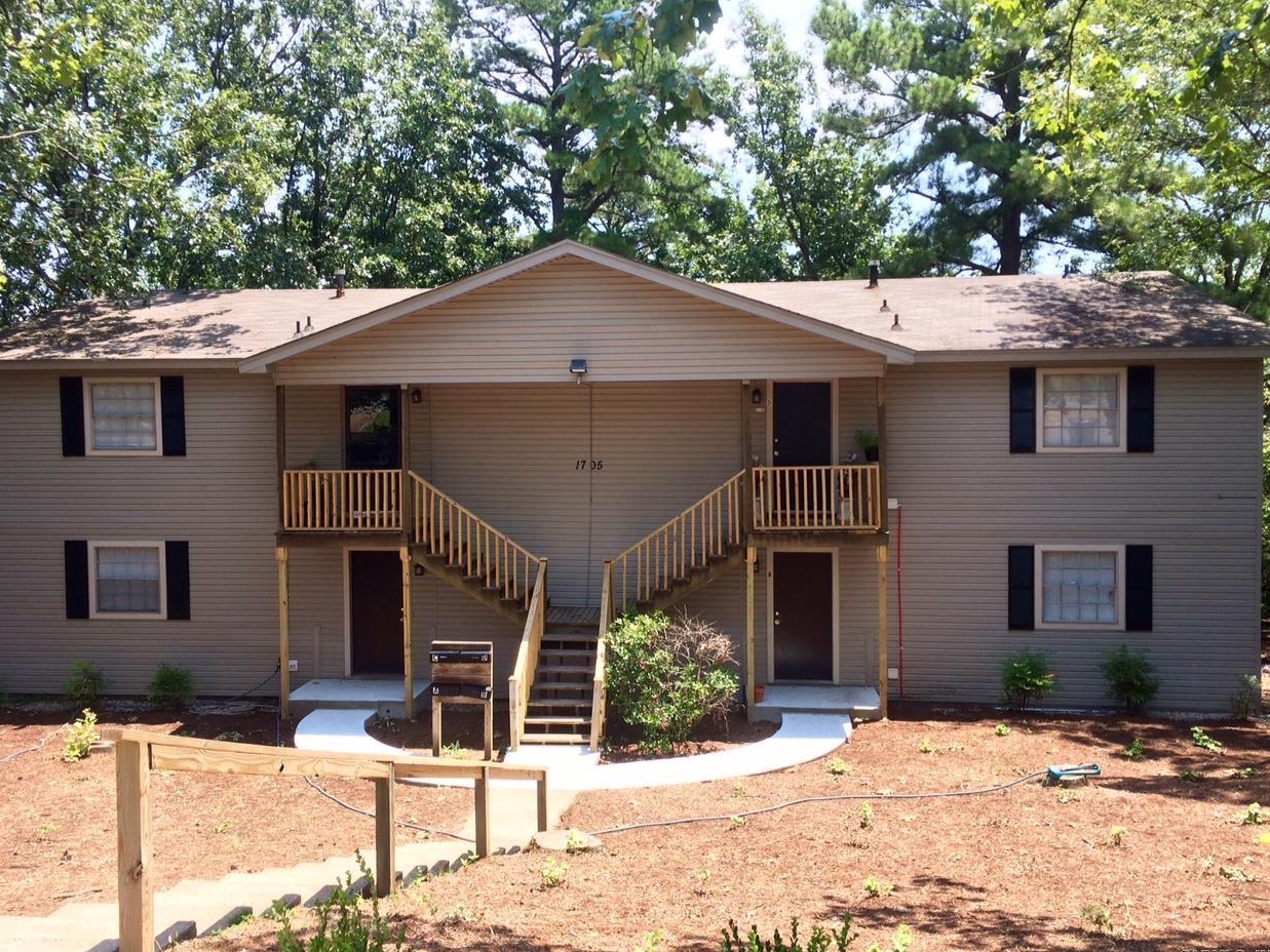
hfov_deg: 60.0
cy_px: 477
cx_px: 625
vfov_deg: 46.8
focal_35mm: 30
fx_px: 1101
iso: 32
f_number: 2.2
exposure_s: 1/500
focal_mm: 4.15
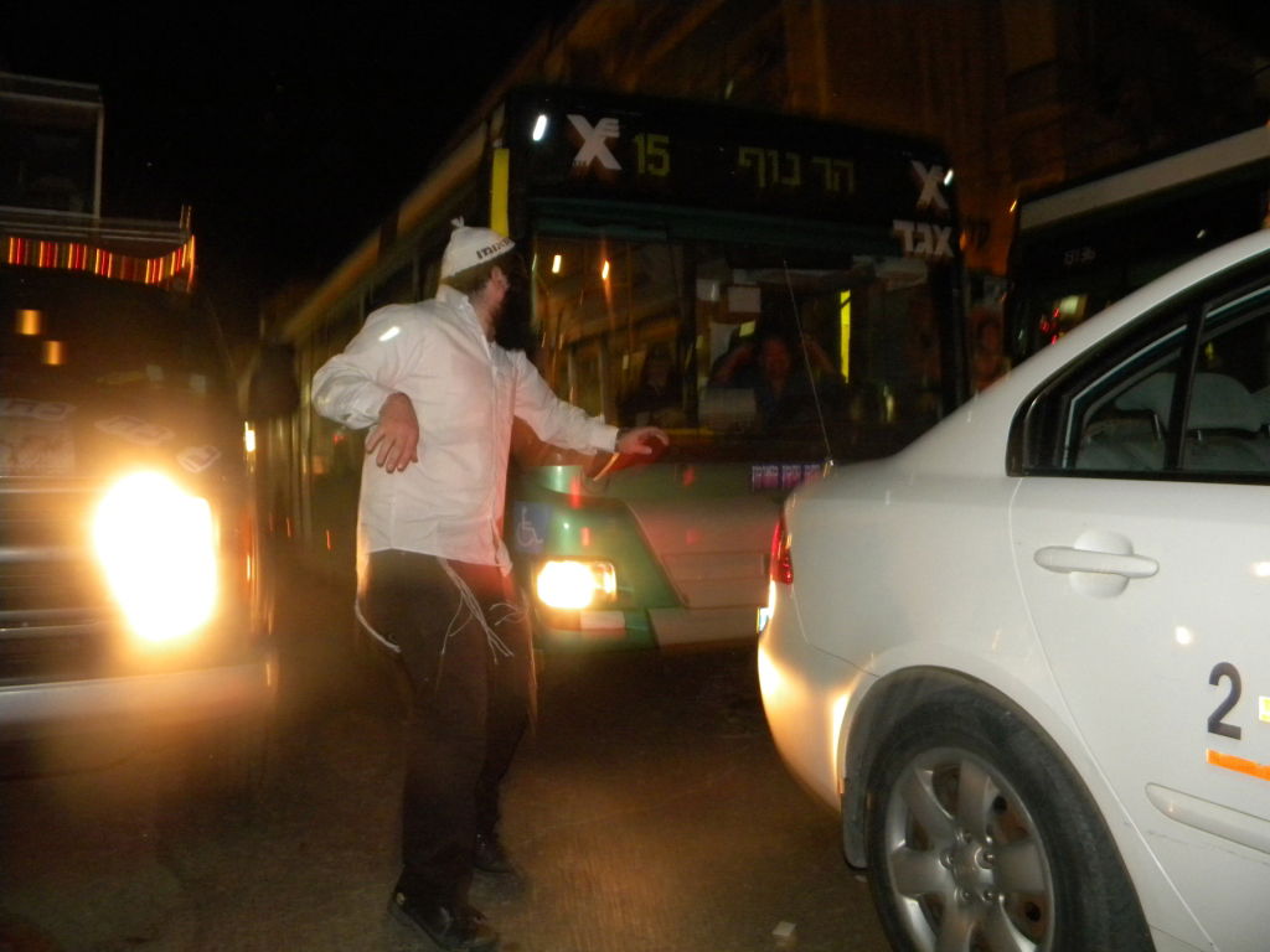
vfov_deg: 49.7
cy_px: 476
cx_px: 635
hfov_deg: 63.4
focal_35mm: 28
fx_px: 1027
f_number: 3.5
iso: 400
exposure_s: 1/26
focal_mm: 5
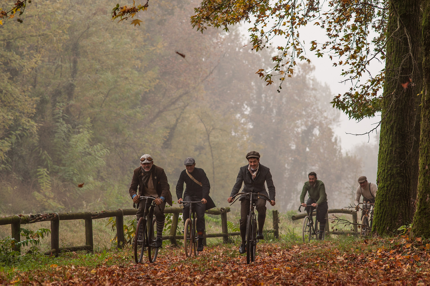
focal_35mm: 200
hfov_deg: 10.3
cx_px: 215
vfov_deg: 6.9
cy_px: 143
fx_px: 2387
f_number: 8
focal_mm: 200
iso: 200
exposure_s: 1/160
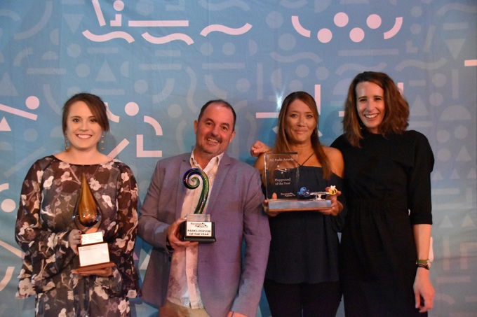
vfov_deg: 34.2
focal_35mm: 39
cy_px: 158
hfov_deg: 49.6
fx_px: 517
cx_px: 238
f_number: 4
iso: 12800
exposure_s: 1/8
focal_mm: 26
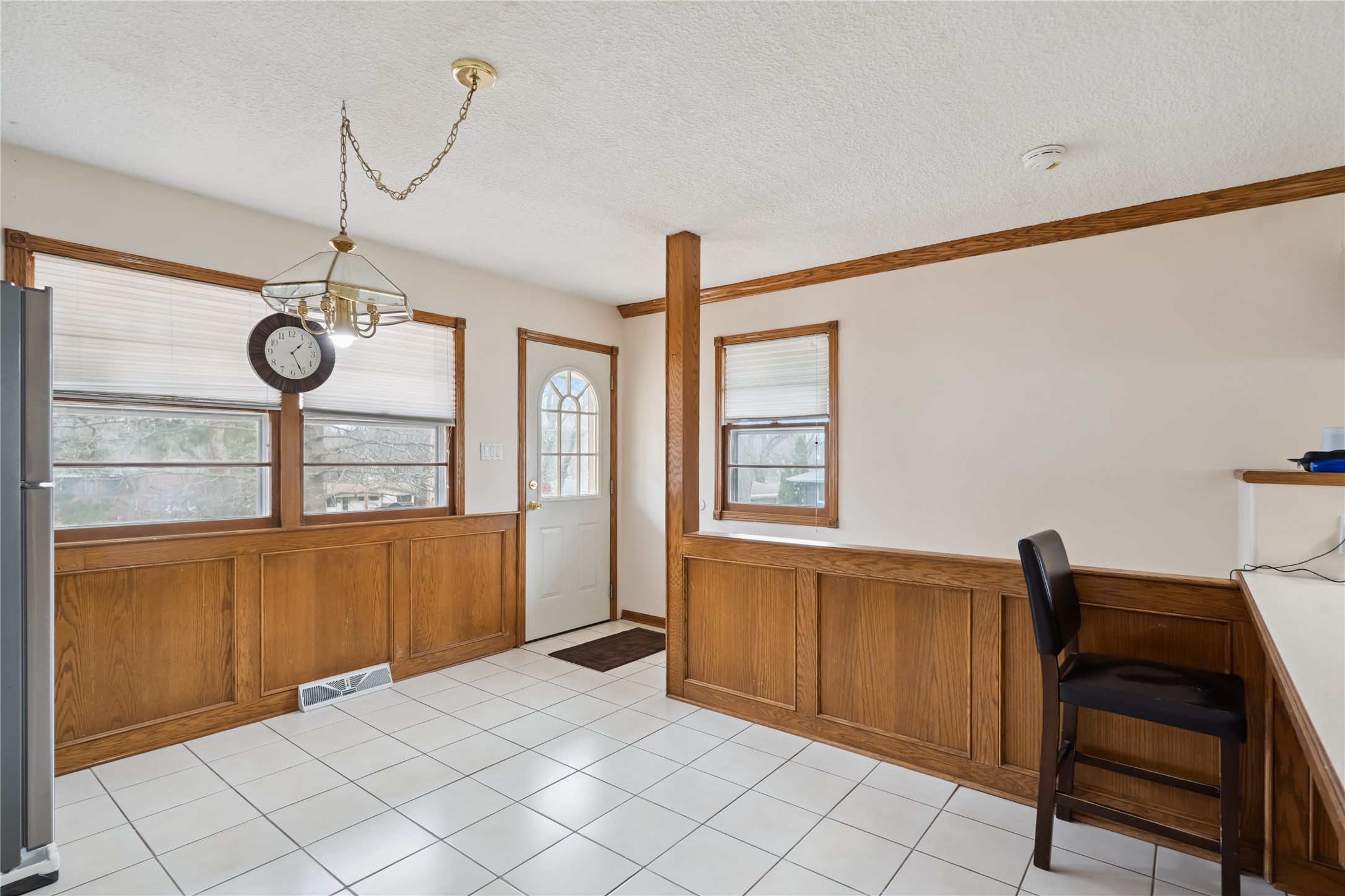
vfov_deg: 68.9
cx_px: 672
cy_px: 448
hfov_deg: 91.6
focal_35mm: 18
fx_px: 654
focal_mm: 17.5
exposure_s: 1/13
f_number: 9
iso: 400
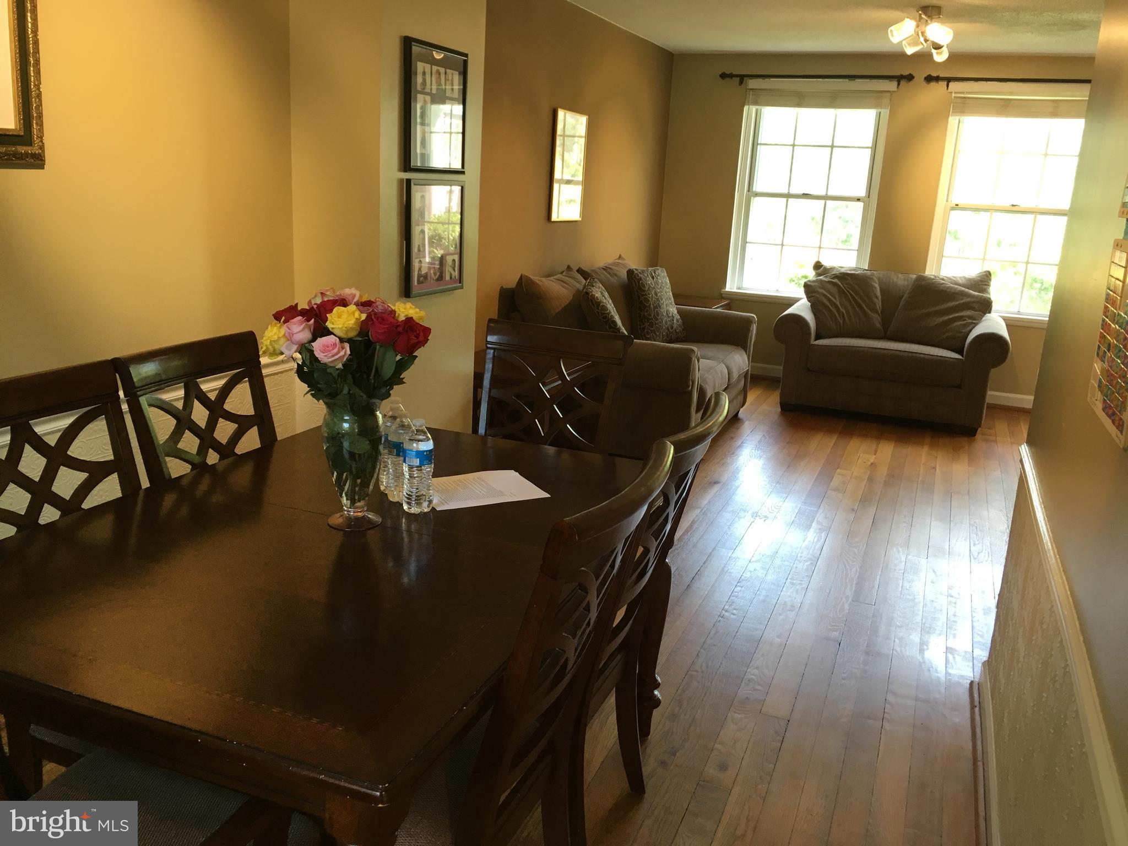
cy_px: 423
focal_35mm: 29
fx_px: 945
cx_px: 564
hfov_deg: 61.7
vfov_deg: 48.2
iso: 40
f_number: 2.2
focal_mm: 4.15
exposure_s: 1/30
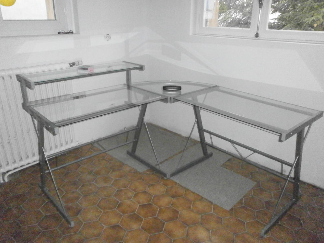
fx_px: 253
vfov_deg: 51.4
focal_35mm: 27
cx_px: 162
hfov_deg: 65.3
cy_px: 122
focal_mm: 4.8
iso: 1600
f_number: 2.9
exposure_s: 1/250
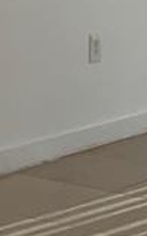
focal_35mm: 208
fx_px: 1337
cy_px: 134
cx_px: 284
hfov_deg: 6.1
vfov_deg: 10.1
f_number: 1.8
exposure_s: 1/1088
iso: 25
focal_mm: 4.25
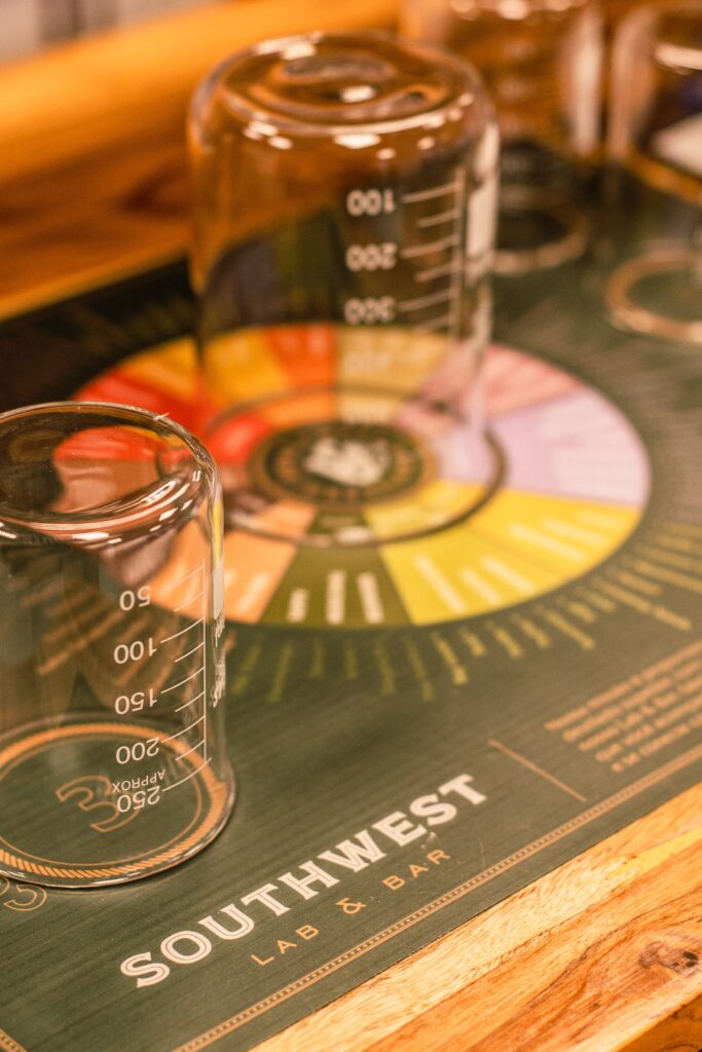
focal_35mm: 75
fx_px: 2193
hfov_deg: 18.2
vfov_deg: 27.0
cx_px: 351
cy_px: 526
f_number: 2.2
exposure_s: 1/100
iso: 400
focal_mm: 50
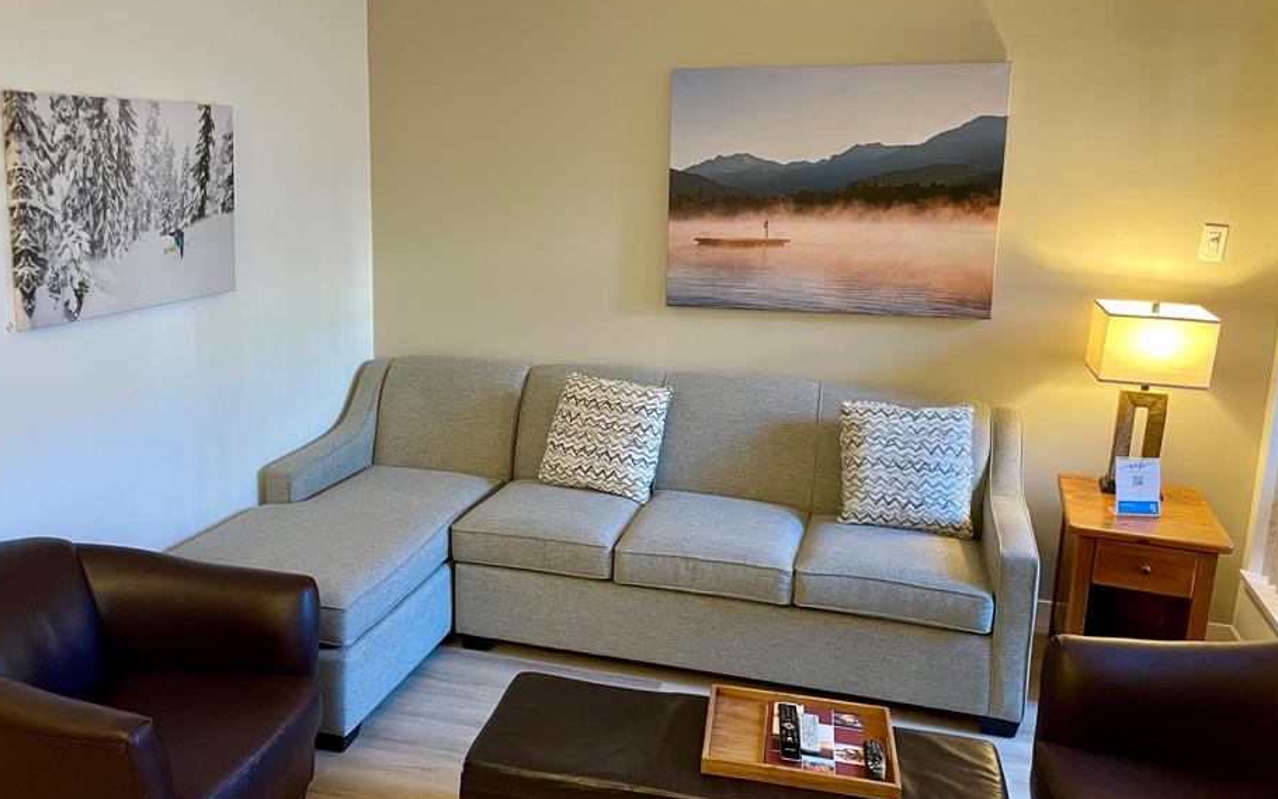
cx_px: 566
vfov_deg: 40.6
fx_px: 1080
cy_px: 367
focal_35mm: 31
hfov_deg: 61.1
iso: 400
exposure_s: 1/60
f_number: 1.6
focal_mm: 4.2
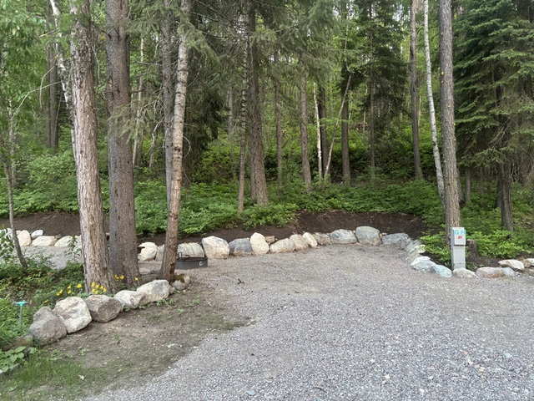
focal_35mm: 26
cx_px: 267
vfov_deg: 53.1
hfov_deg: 67.3
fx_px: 401
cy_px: 200
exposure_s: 1/60
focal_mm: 5.96
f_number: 1.6
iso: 250
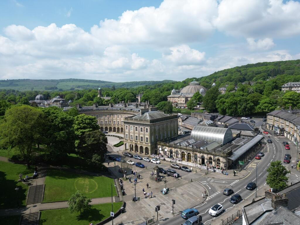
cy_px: 112
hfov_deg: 71.6
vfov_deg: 56.8
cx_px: 150
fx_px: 208
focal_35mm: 24
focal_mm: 6.72
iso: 100
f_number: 1.7
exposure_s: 1/2500
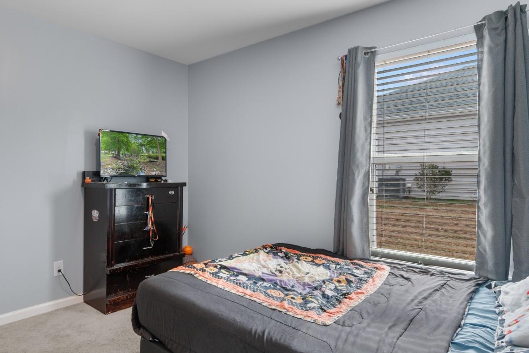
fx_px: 309
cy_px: 165
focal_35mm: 21
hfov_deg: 80.7
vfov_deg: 59.4
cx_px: 226
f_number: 4.5
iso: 100
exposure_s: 1/3
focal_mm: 10
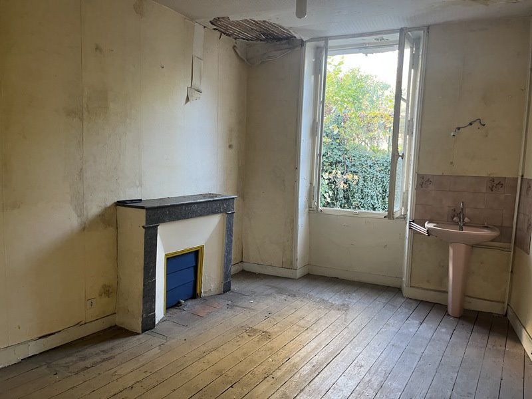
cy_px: 200
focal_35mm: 26
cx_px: 266
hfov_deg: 67.3
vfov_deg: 53.1
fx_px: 400
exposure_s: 1/60
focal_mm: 5.1
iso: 160
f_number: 1.6
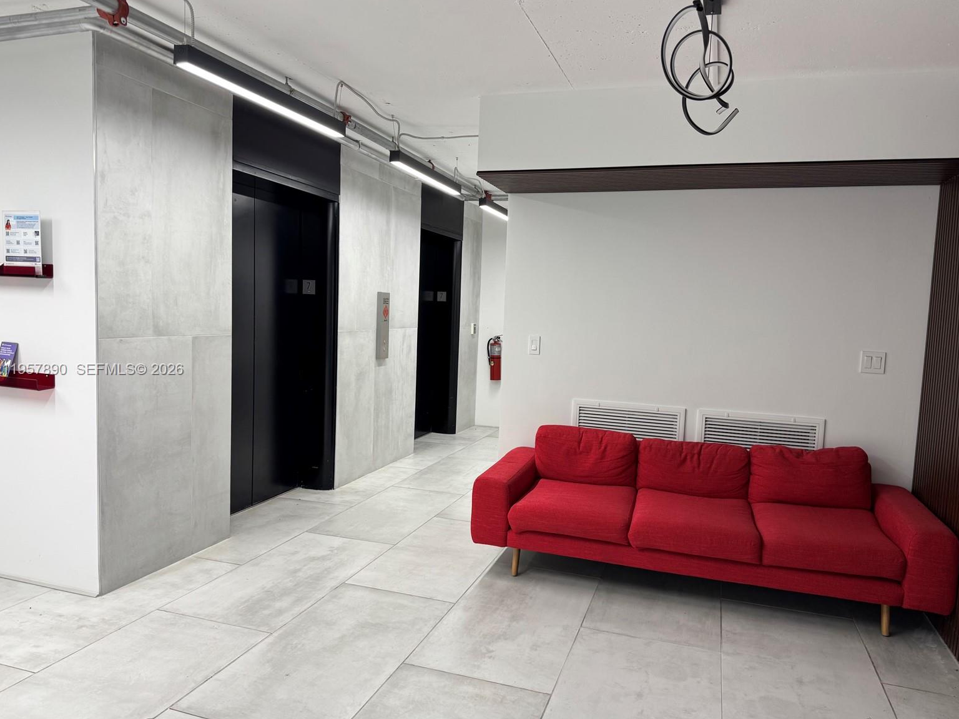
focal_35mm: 25
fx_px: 693
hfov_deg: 69.4
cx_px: 488
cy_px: 370
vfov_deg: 54.9
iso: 80
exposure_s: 1/120
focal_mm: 6.76
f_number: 1.78
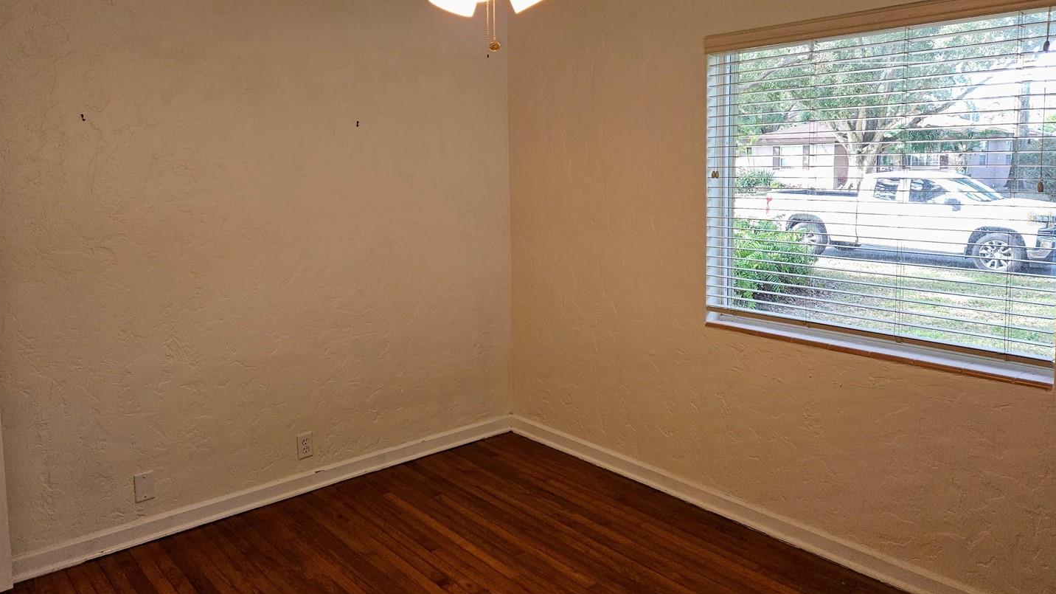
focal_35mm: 28
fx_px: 784
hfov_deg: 67.9
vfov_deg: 41.1
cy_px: 218
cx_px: 507
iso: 50
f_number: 1.8
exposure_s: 1/60
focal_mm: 5.4
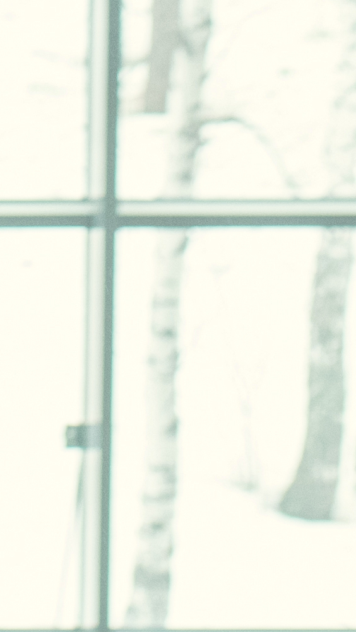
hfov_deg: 3.9
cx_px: -809
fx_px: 5066
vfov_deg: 6.8
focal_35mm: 302
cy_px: -901
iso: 640
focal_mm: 35
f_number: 3.5
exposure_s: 1/200
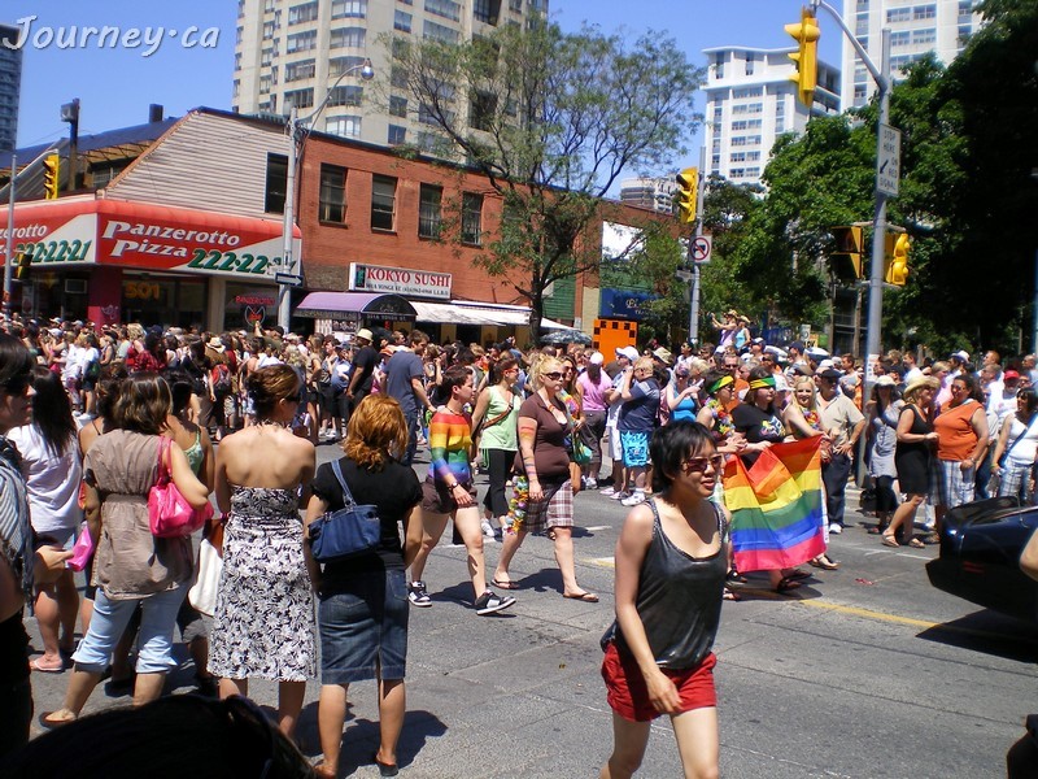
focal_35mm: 38
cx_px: 519
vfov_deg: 37.7
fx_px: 1139
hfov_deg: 49.0
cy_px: 390
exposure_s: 1/250
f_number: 4.6
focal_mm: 6.3
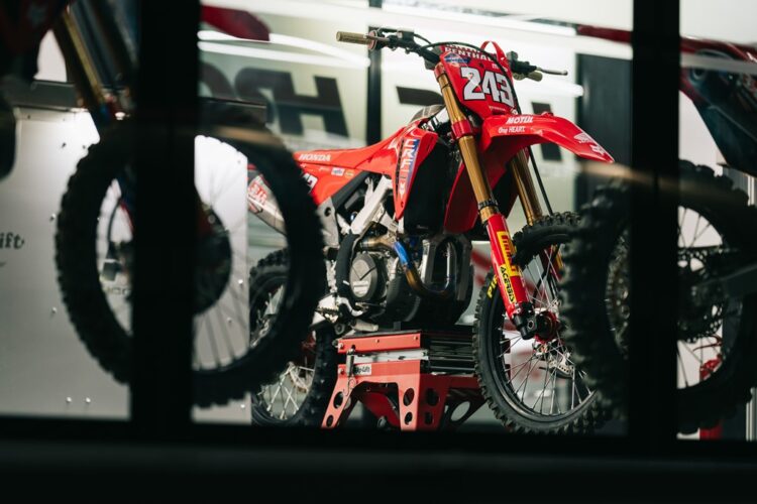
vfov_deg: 10.2
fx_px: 2839
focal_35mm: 135
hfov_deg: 15.2
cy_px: 252
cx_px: 378
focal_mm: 135
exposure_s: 1/60
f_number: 1.8
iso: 400
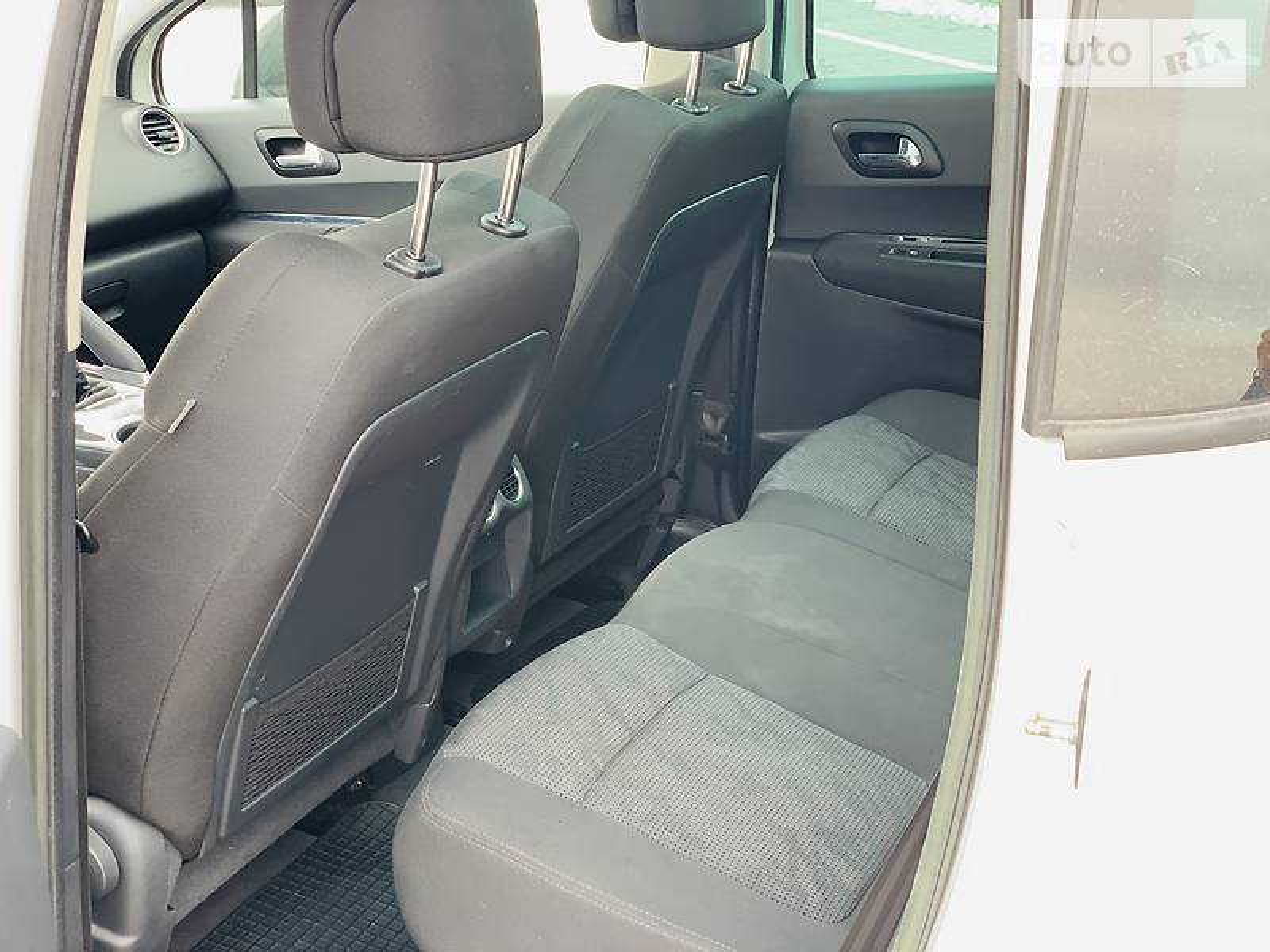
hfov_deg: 36.8
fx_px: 1908
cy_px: 476
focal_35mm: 52
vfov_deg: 28.0
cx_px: 635
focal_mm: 6
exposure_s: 1/122
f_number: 2.4
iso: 100
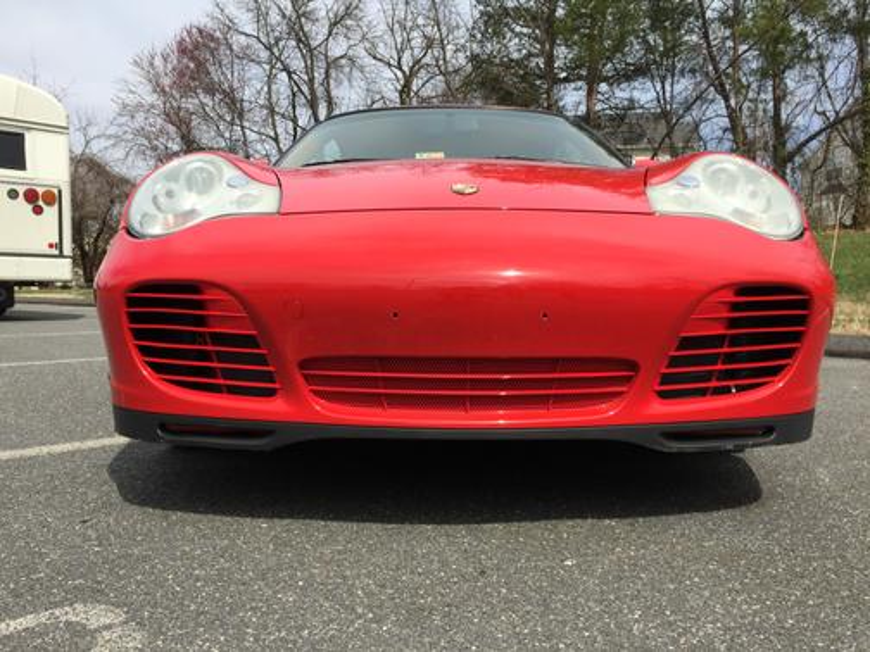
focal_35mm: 29
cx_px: 435
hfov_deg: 61.7
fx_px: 729
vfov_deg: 48.2
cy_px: 326
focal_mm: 4.15
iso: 32
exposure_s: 1/1721
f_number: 2.2
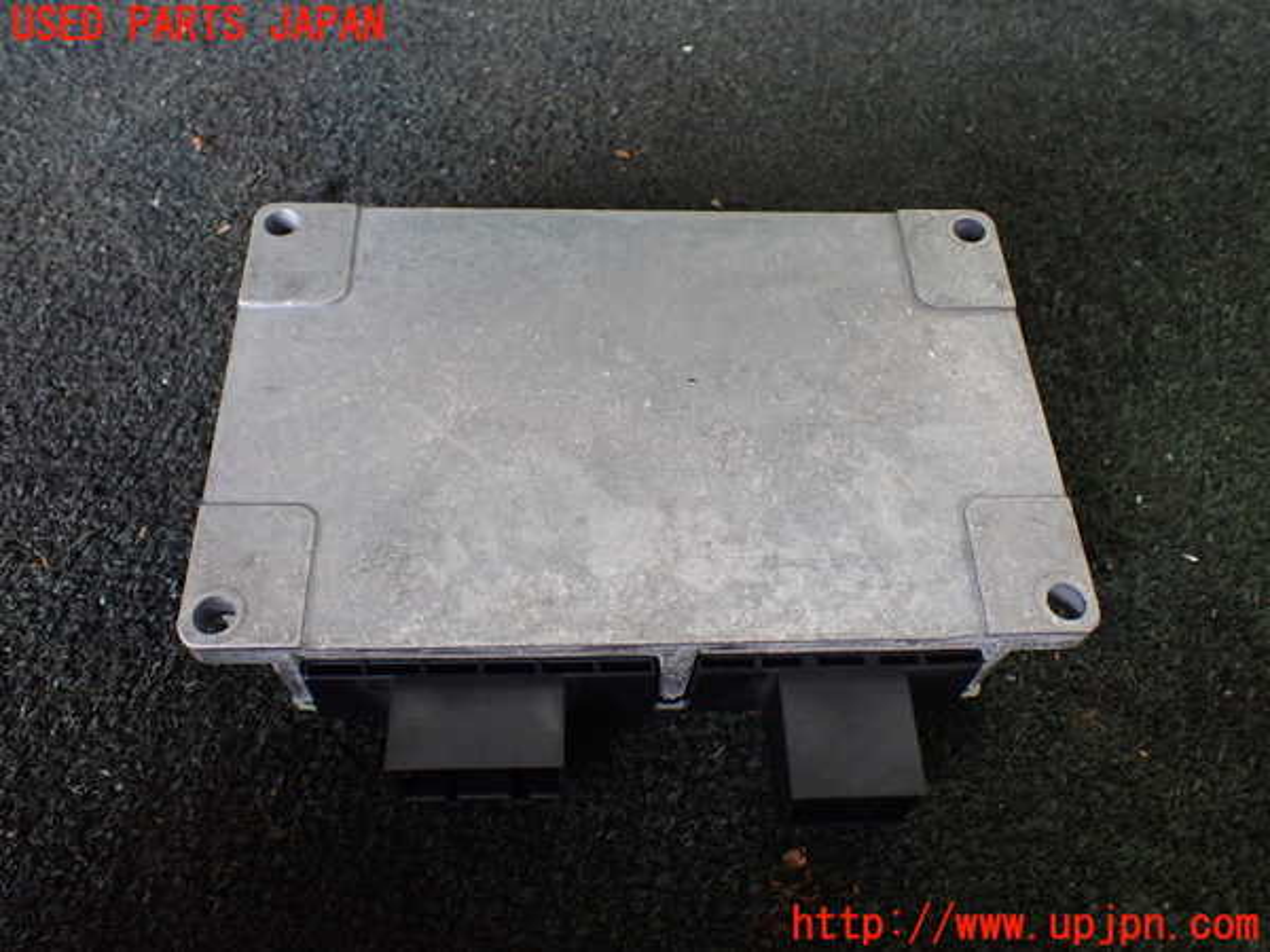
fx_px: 1101
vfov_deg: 46.8
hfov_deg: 60.0
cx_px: 635
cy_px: 476
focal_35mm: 30
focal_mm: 5.4
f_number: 2.3
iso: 400
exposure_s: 1/125
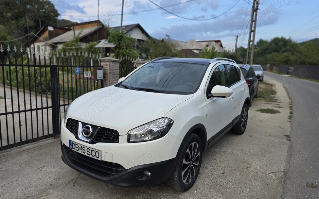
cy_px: 99
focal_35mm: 25
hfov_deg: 72.6
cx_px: 157
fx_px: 217
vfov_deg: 49.3
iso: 12
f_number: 1.7
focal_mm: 6.3
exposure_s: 1/143
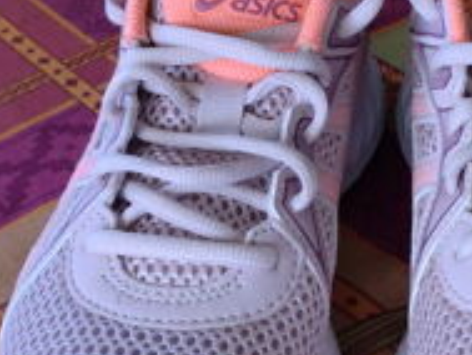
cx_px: 377
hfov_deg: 21.7
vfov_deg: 16.6
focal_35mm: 89
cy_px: 222
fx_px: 1214
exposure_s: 1/60
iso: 125
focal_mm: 6.3
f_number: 3.1
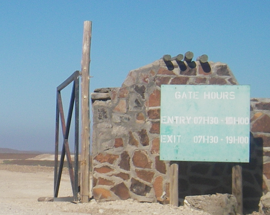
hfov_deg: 13.5
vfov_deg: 11.2
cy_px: 96
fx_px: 1102
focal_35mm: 138
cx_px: -62
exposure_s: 1/320
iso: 50
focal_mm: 9.2
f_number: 7.2
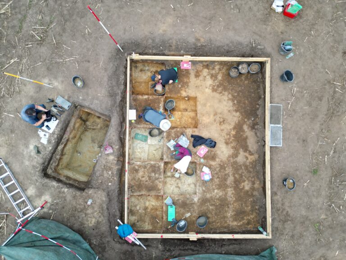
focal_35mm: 24
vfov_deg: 56.8
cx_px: 173
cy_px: 130
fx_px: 240
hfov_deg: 71.6
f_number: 1.7
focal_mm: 6.72
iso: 100
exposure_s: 1/640
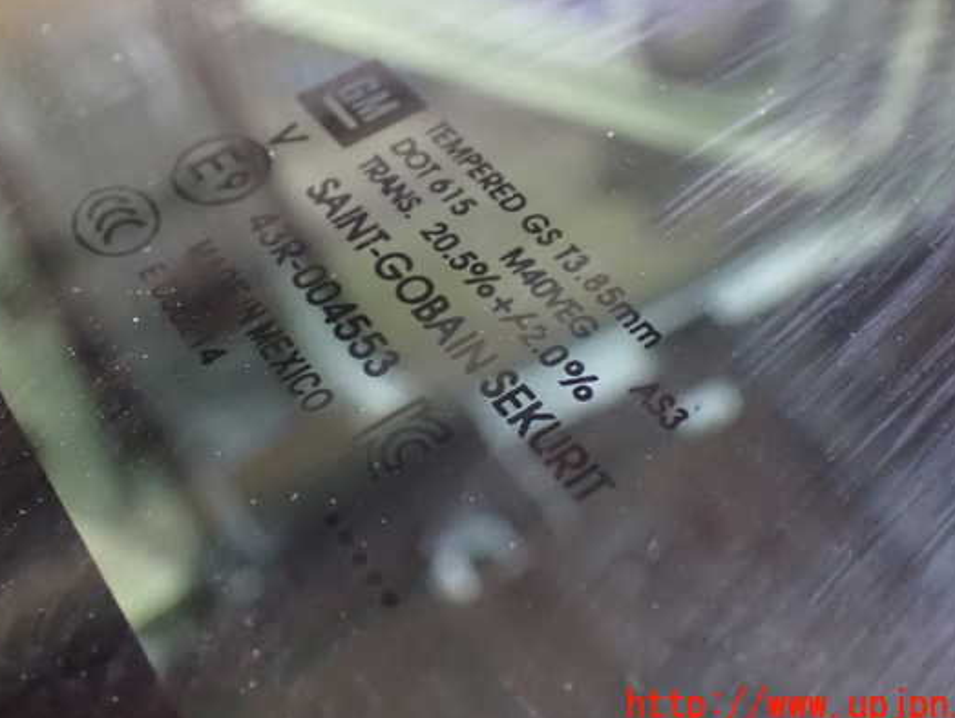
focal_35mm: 47
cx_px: 491
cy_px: 318
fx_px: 1298
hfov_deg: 40.4
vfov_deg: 30.9
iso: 1600
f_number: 2.8
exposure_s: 1/10
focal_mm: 7.31
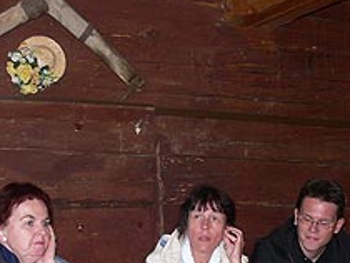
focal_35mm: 80
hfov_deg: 24.4
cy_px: 280
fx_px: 810
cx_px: 208
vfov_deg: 17.9
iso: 100
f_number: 3.2
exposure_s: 1/30
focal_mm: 7.4
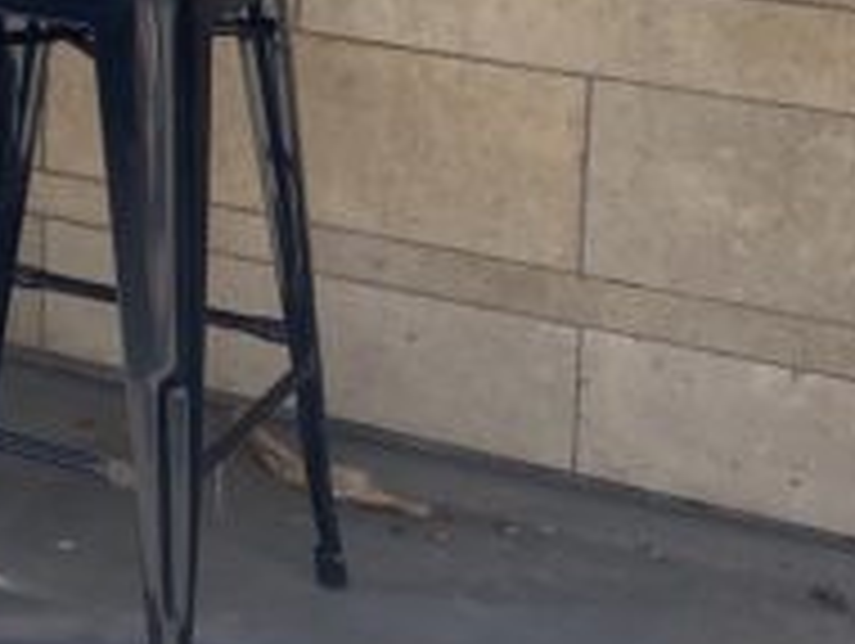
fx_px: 2597
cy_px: -374
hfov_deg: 17.7
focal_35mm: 105
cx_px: -194
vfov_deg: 13.2
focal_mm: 4.25
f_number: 1.8
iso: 32
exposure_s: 1/658
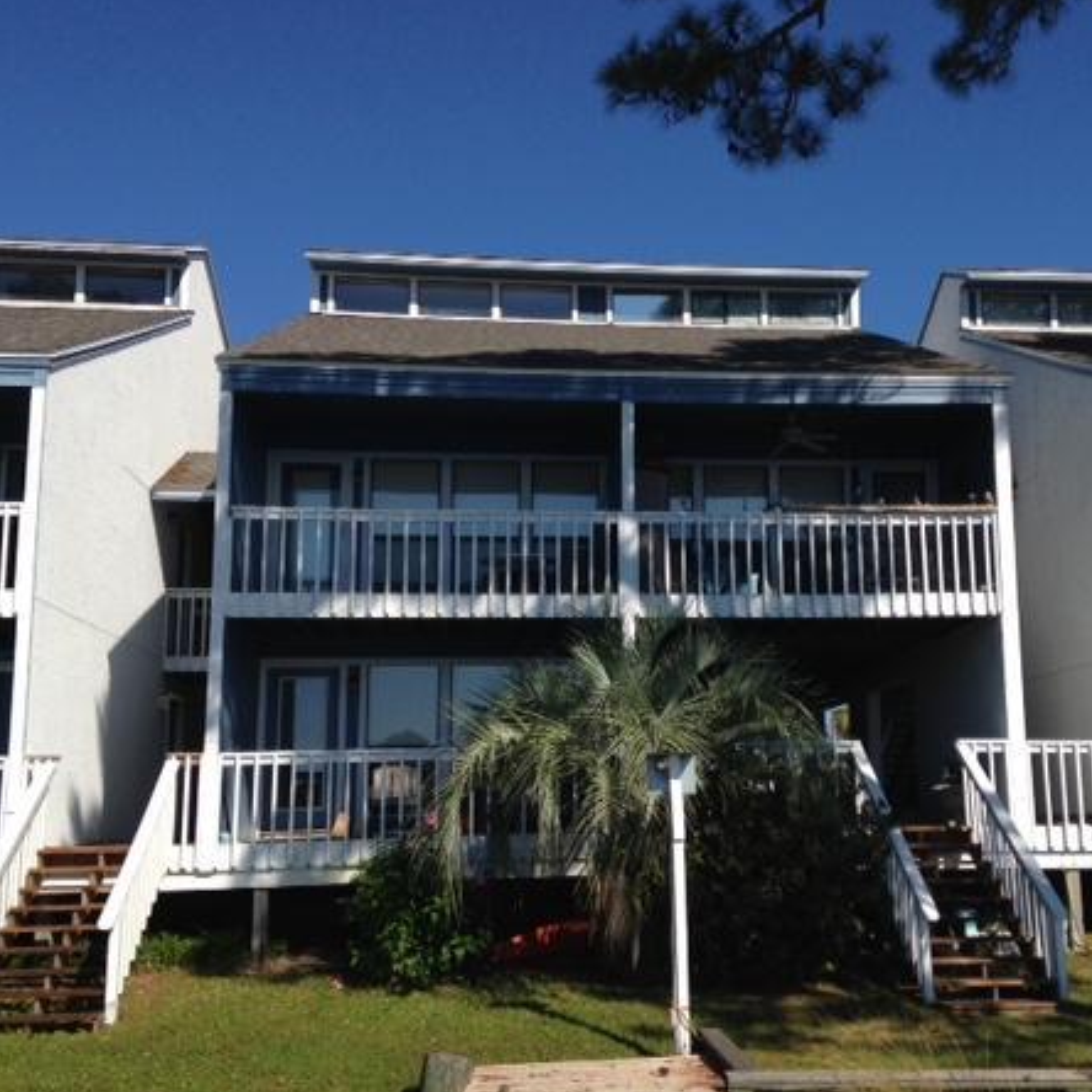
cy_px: 580
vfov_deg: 40.0
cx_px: 664
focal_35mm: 42
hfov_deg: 39.8
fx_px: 1499
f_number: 2.4
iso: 50
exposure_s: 1/2262
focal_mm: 4.12
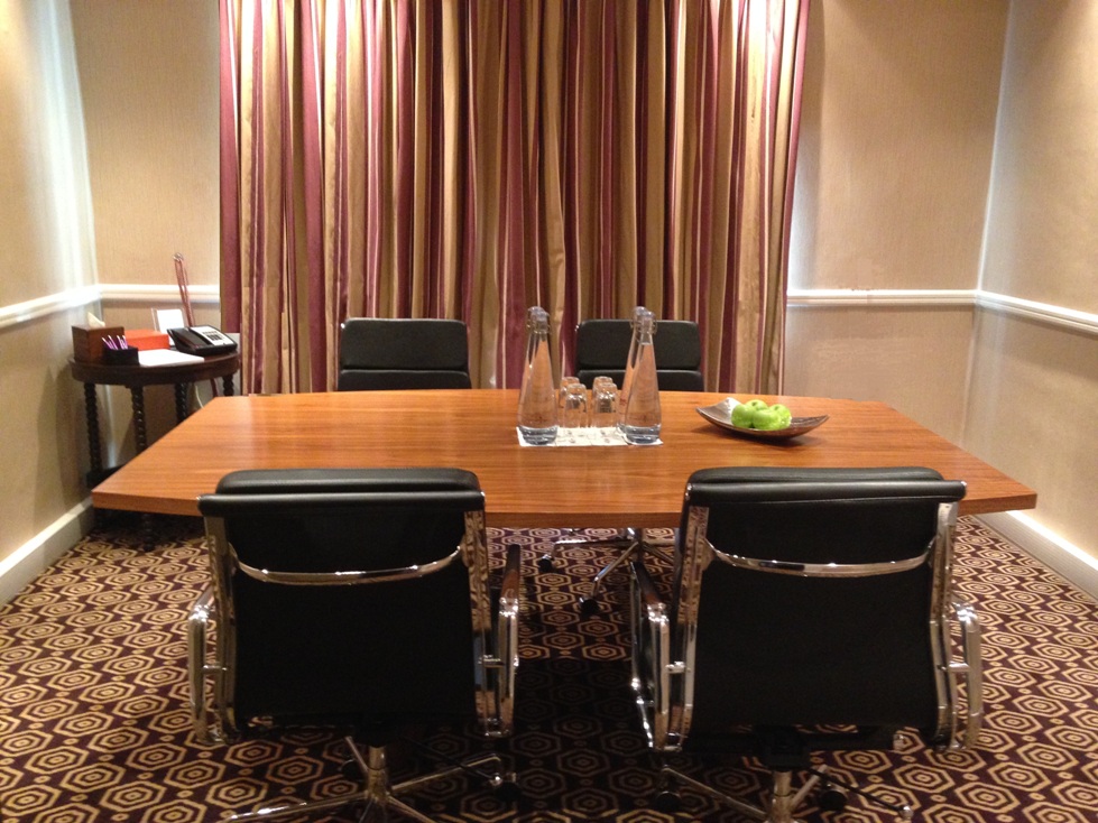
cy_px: 412
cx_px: 549
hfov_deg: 55.4
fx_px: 1047
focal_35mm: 33
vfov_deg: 42.9
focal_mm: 4.12
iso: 400
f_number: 2.4
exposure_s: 1/15
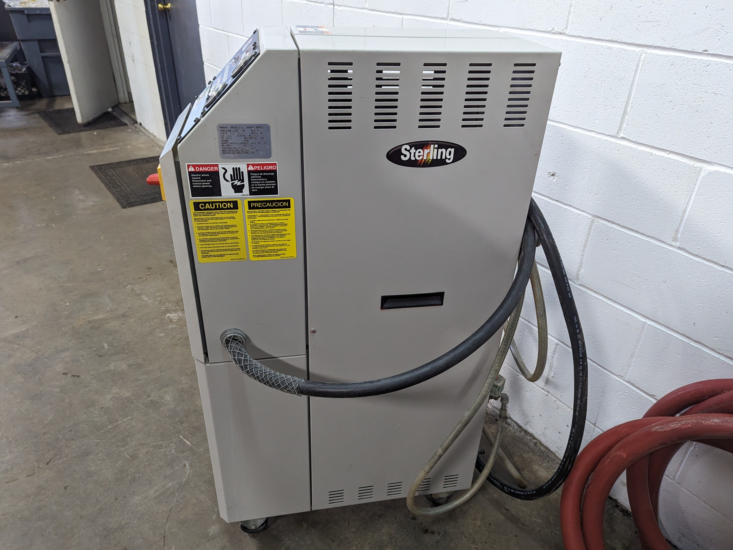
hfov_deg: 71.6
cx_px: 366
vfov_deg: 56.8
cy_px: 275
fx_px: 508
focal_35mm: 24
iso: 482
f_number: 1.85
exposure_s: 1/120
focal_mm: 6.81
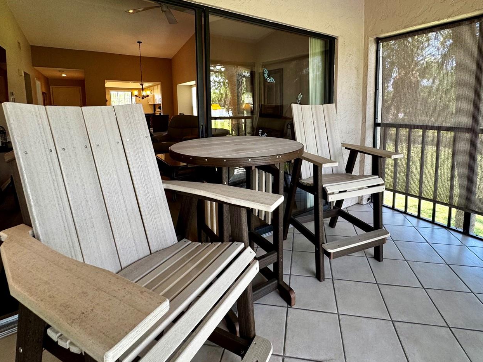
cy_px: 133
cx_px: 265
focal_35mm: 18
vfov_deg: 70.3
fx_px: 251
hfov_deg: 87.5
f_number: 2.2
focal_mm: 2.22
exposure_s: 1/120
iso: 160
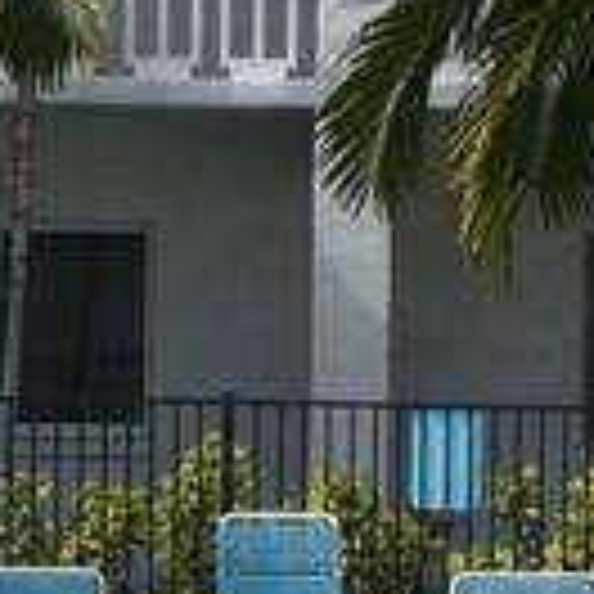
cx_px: 346
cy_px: 662
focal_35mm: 254
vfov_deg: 6.9
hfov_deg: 6.9
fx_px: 4931
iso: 100
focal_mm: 6.1
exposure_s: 1/1300
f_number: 2.8
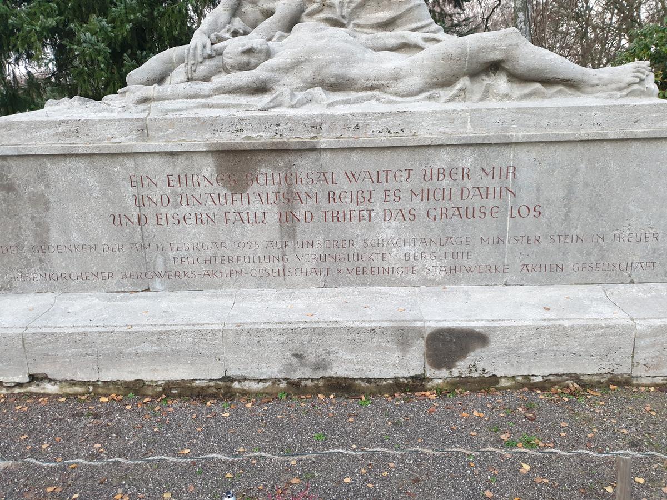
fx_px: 501
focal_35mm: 26
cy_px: 250
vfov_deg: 53.1
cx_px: 334
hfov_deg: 67.3
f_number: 1.5
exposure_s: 1/50
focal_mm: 4.3
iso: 200
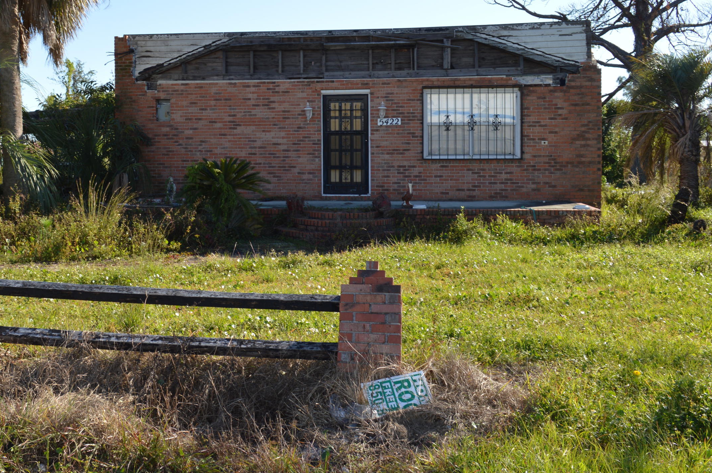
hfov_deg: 50.1
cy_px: 165
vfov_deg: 34.7
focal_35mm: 38
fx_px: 751
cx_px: 253
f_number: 6.3
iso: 100
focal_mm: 18
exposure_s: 1/200
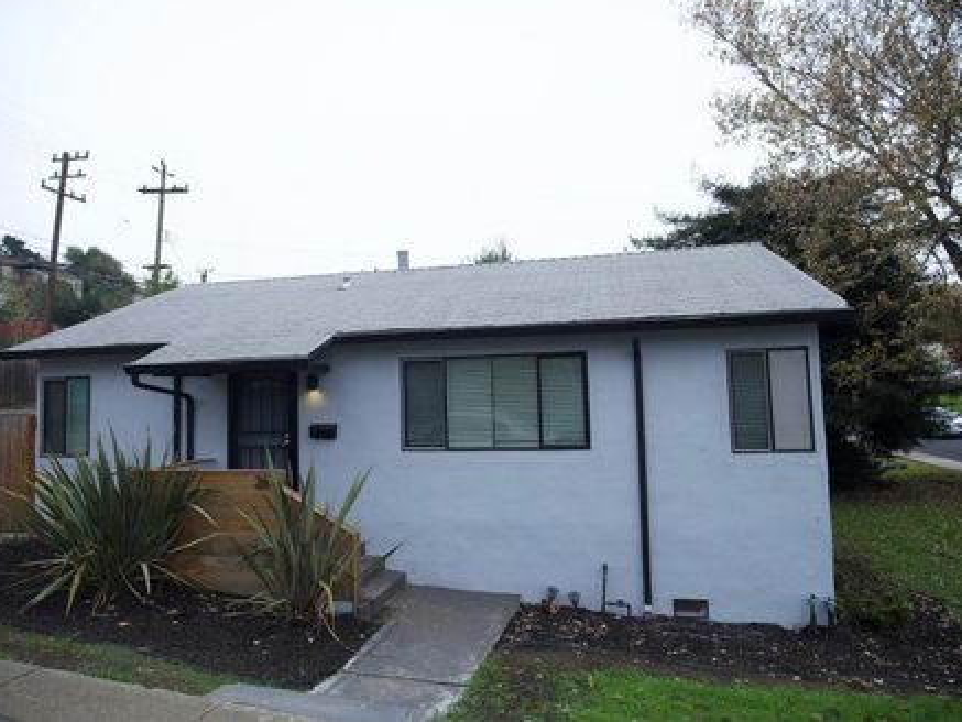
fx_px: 612
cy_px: 358
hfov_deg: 76.4
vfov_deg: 61.1
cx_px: 471
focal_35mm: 22
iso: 1000
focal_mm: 13
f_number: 2.2
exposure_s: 1/4000
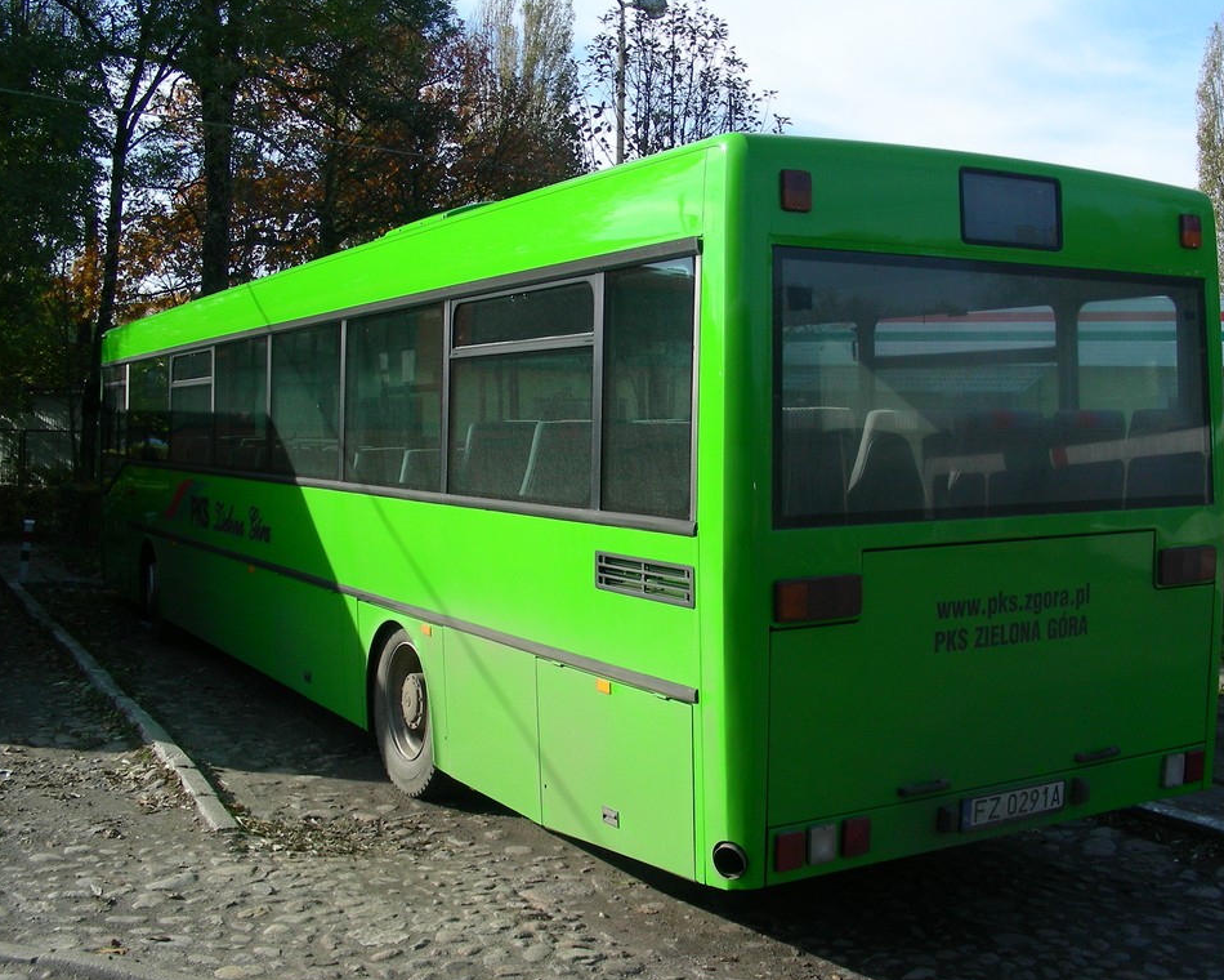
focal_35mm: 40
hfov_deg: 45.8
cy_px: 490
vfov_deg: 37.3
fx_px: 1449
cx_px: 657
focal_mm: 6.3
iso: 50
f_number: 4
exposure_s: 1/398
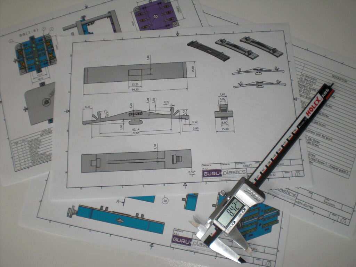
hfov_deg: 49.0
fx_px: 391
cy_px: 134
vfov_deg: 37.7
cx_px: 178
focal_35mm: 38
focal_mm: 6.3
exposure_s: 1/125
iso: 100
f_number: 3.1
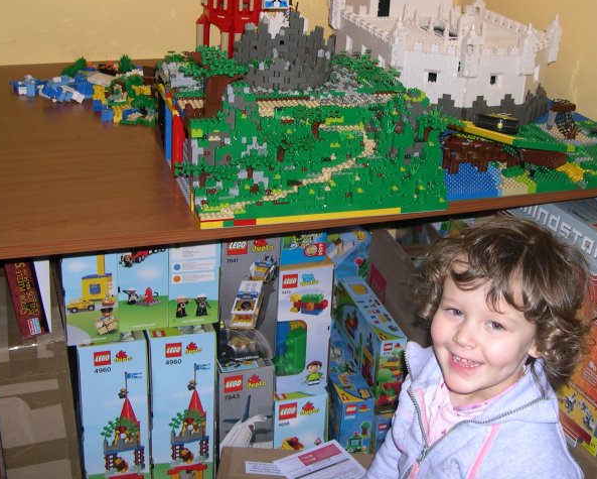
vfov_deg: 30.1
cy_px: 177
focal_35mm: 50
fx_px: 884
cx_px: 362
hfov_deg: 37.2
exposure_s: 1/60
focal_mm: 8
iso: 100
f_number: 2.8
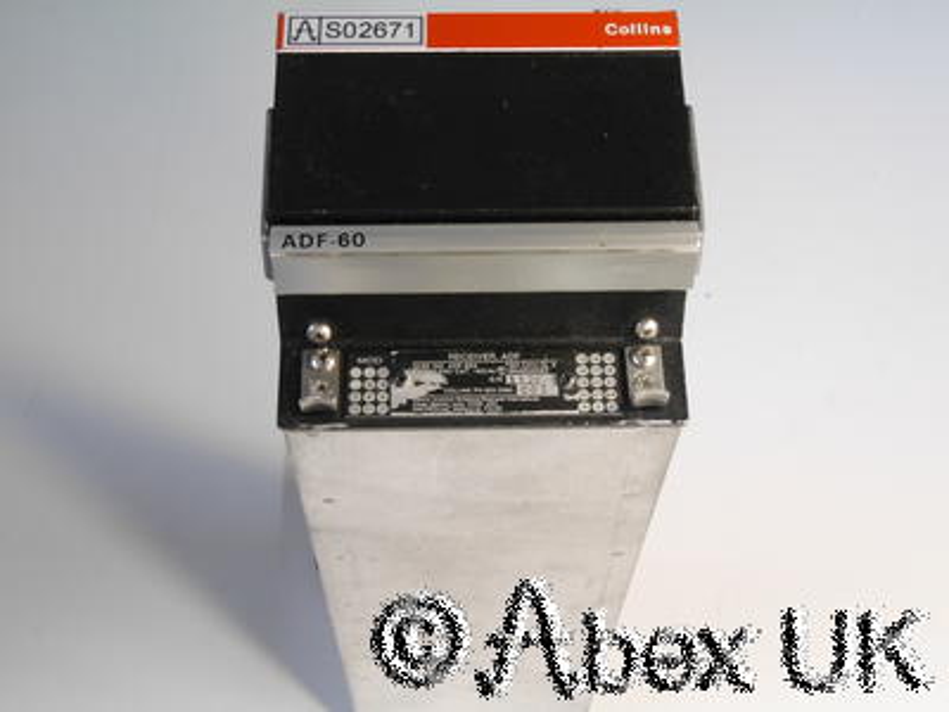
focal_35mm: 56
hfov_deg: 34.3
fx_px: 1535
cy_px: 356
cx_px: 474
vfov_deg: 26.1
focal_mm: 28
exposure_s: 1/2
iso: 800
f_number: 22
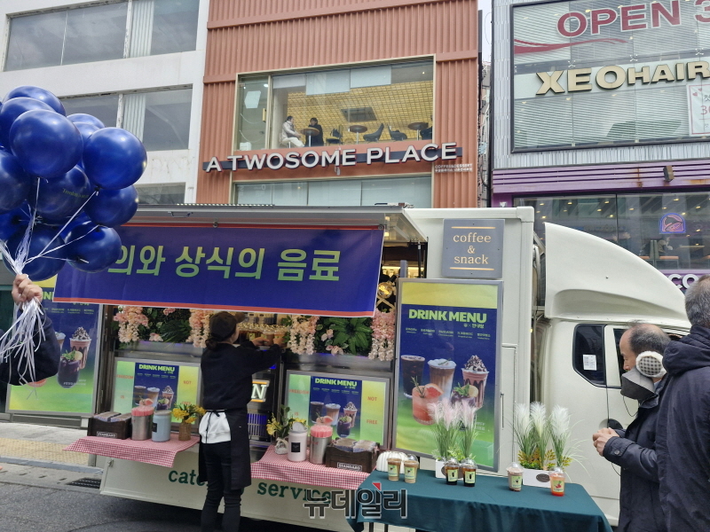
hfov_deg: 73.9
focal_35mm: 23
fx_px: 472
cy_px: 266
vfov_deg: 58.9
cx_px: 355
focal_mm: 5.54
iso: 50
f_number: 1.8
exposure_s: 1/383
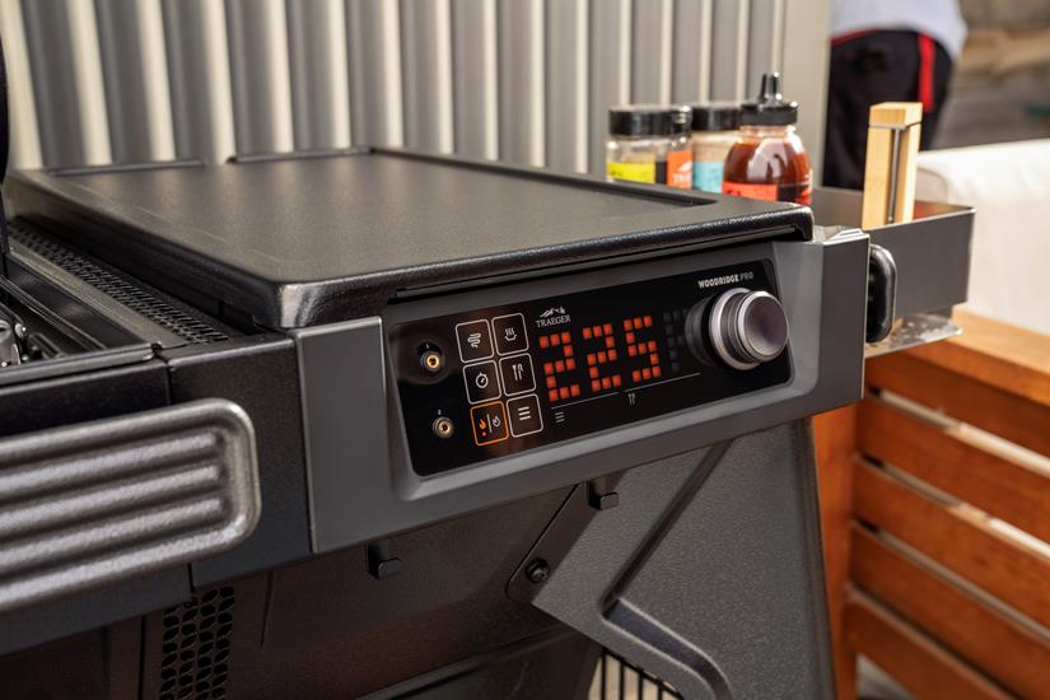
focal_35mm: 41
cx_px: 525
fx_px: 1196
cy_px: 350
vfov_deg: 32.6
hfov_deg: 47.4
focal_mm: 41
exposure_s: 1/100
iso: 50
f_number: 5.6
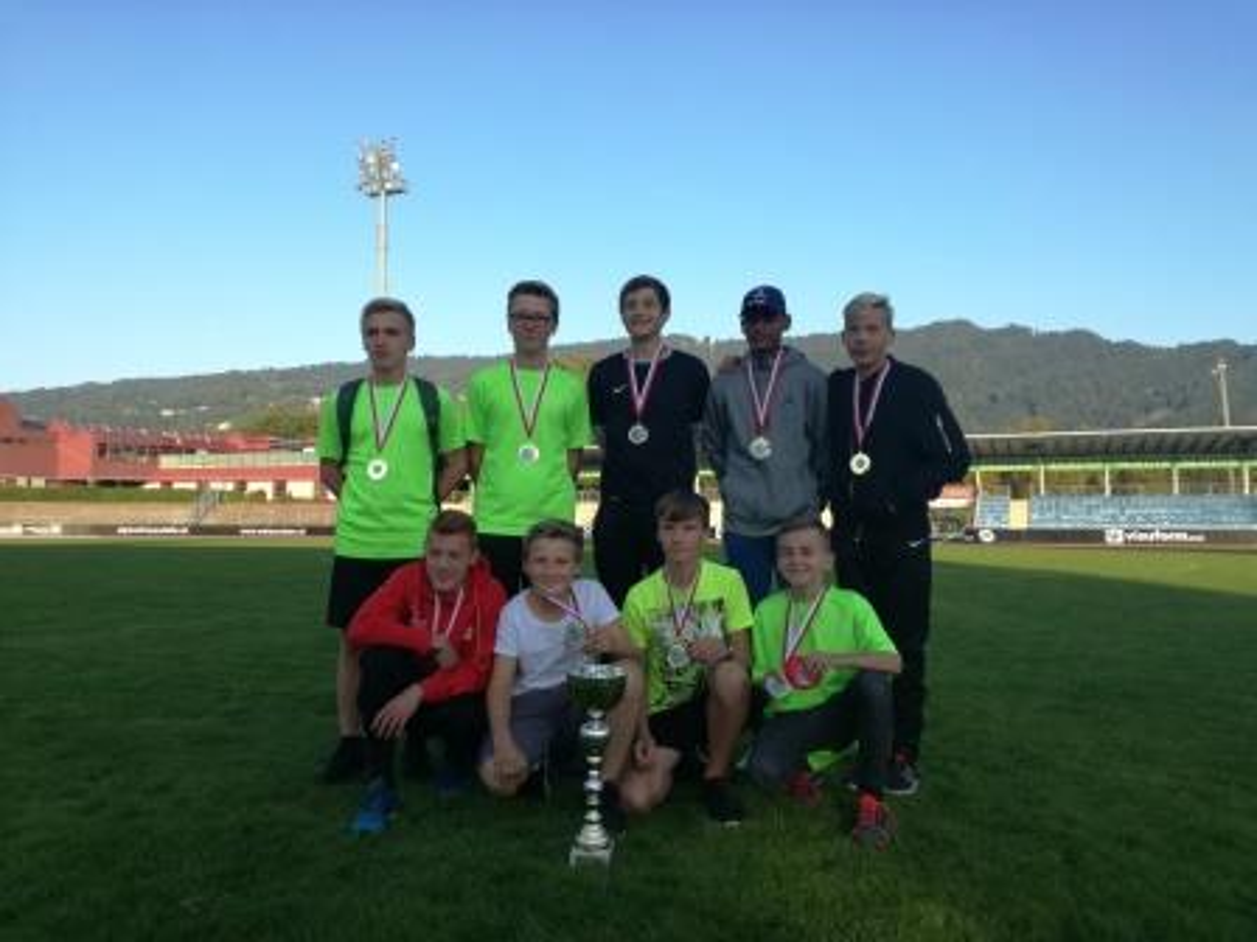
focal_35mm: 27
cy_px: 471
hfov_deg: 65.3
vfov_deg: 51.4
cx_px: 628
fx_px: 980
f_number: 2
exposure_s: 1/442
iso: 50
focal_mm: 3.79
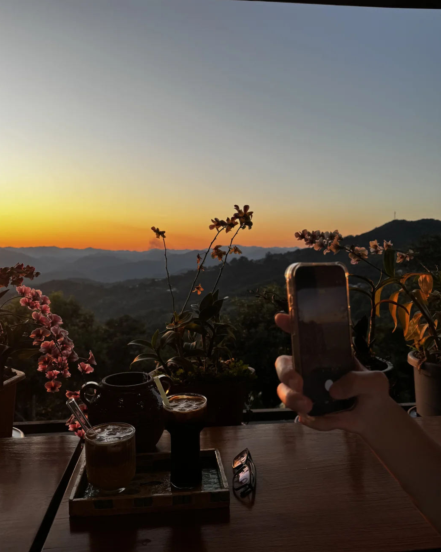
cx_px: 214
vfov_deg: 65.9
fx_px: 424
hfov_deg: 54.9
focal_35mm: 26
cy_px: 299
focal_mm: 6.76
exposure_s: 1/853
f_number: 1.78
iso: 80
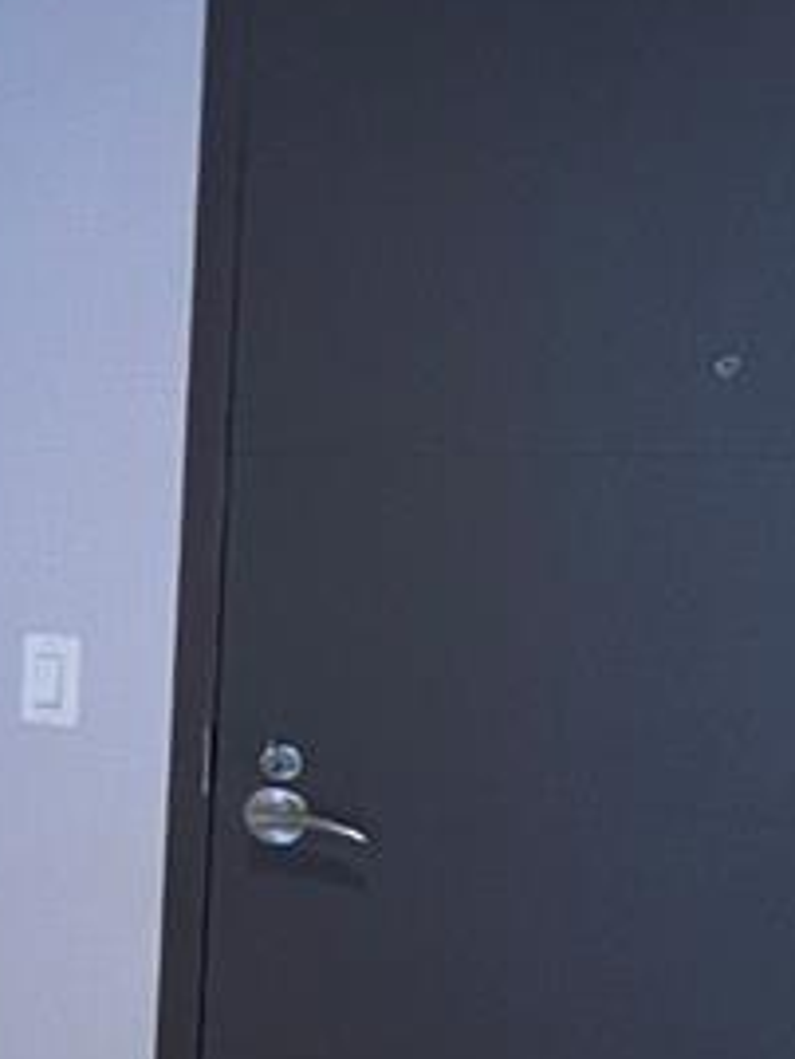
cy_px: 551
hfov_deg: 17.1
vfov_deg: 33.2
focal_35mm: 58
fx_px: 1775
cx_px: -870
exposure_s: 1/60
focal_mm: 1.57
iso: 250
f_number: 1.8
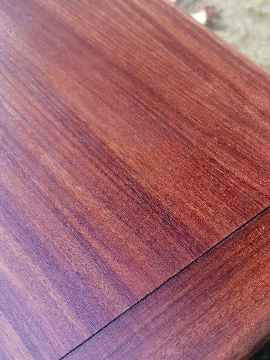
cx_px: 208
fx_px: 437
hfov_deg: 33.5
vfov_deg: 44.6
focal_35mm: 42
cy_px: 217
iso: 50
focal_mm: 3.6
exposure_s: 1/129
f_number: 1.8
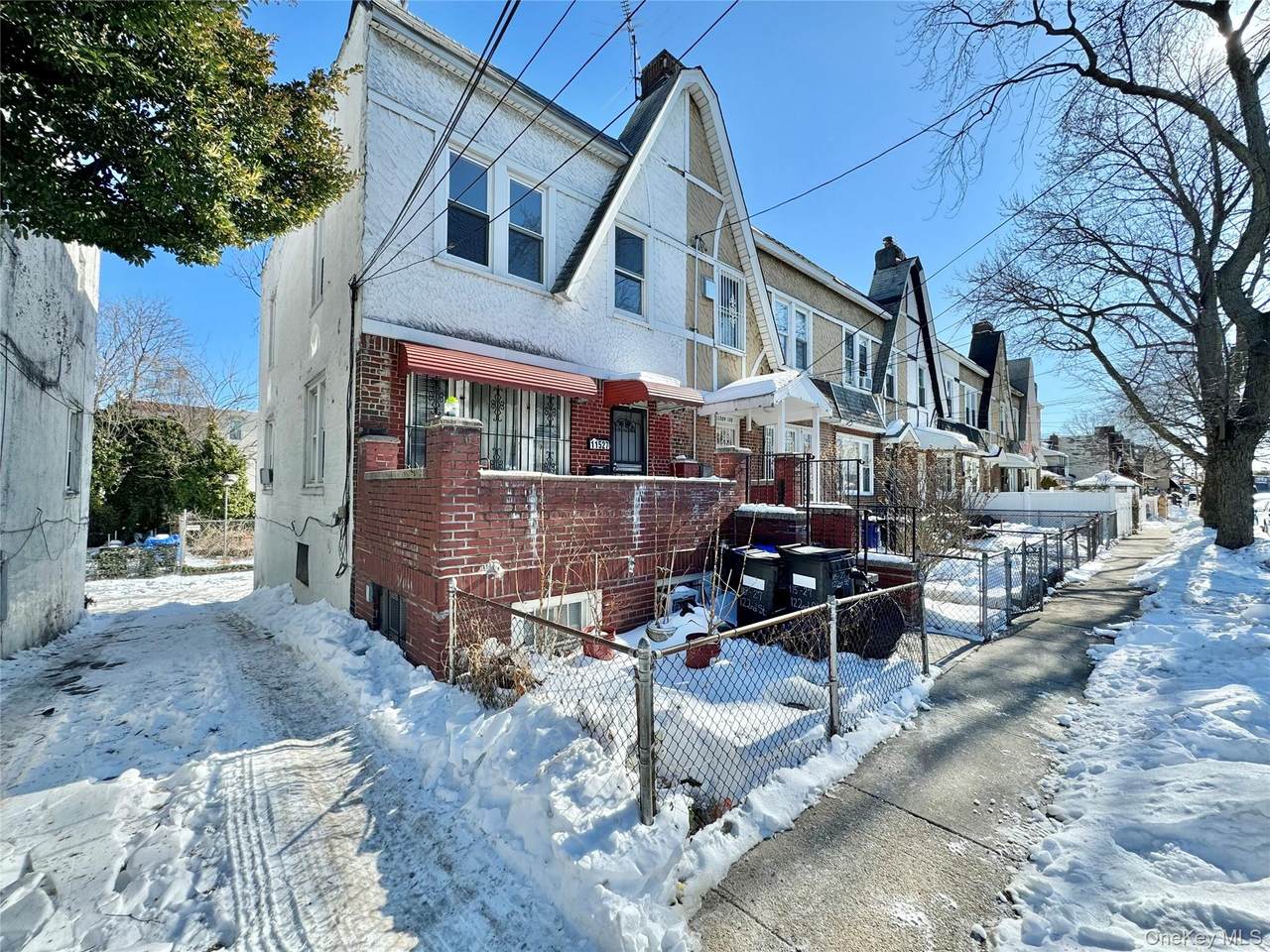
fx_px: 514
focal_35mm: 14
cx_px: 635
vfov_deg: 85.7
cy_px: 476
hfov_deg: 102.1
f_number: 2.2
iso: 50
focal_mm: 2.22
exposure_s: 1/669
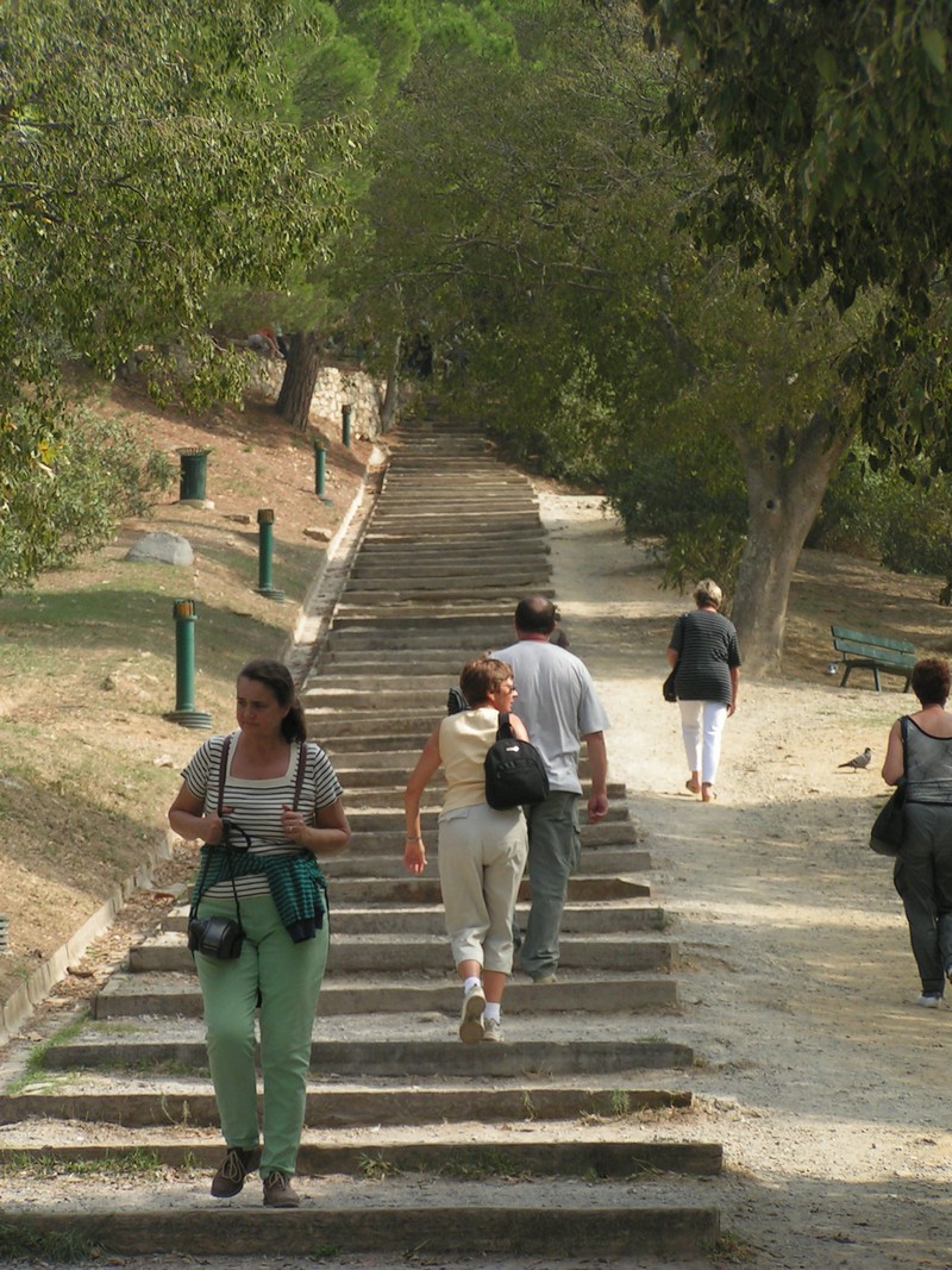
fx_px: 5245
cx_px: 476
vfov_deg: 13.8
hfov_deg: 10.4
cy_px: 635
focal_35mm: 143
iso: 50
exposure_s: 1/500
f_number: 3.5
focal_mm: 21.9
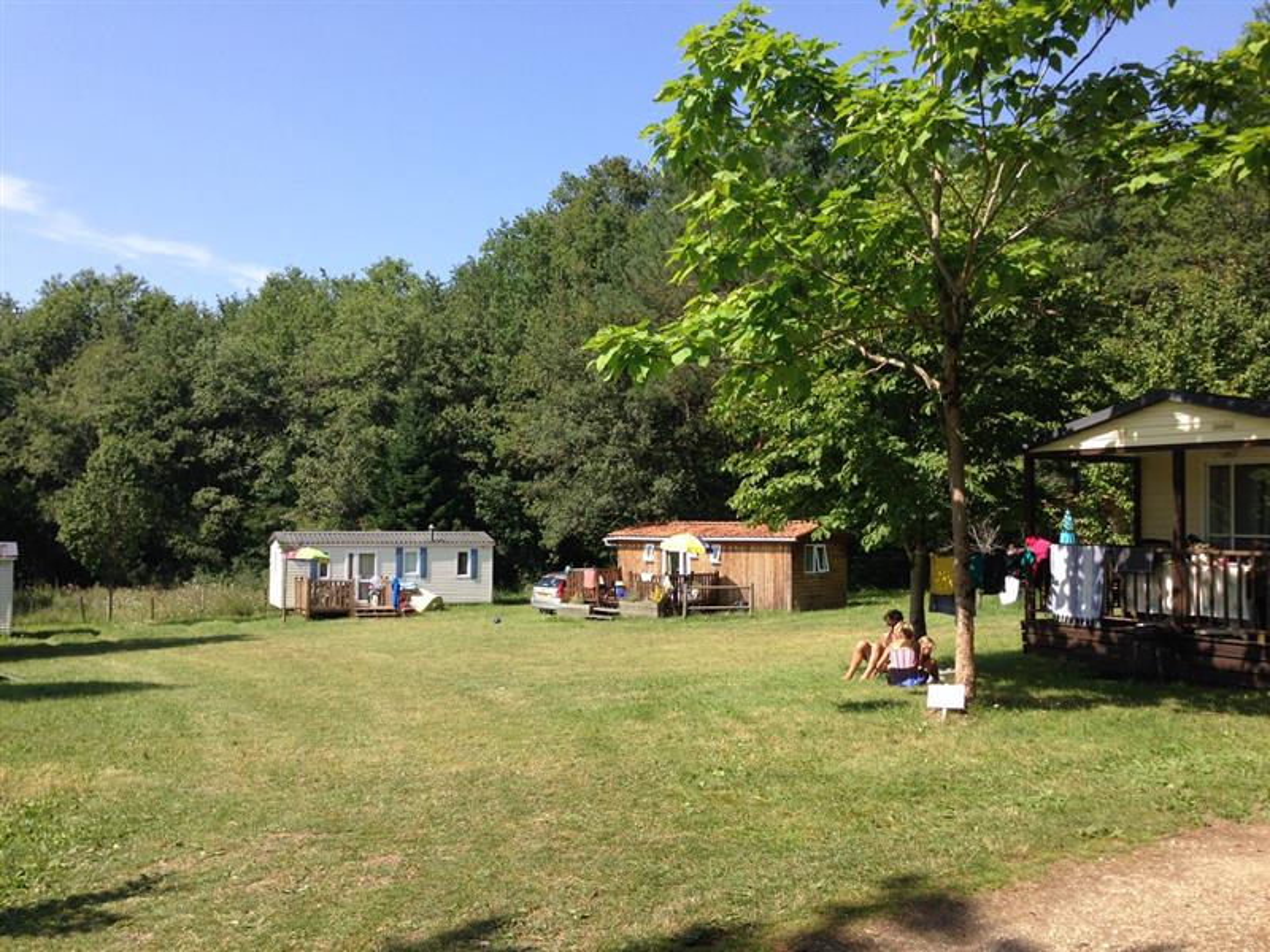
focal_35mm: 33
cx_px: 635
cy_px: 476
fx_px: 1211
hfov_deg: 55.4
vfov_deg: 42.9
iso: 50
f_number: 2.4
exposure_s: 1/968
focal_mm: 4.12
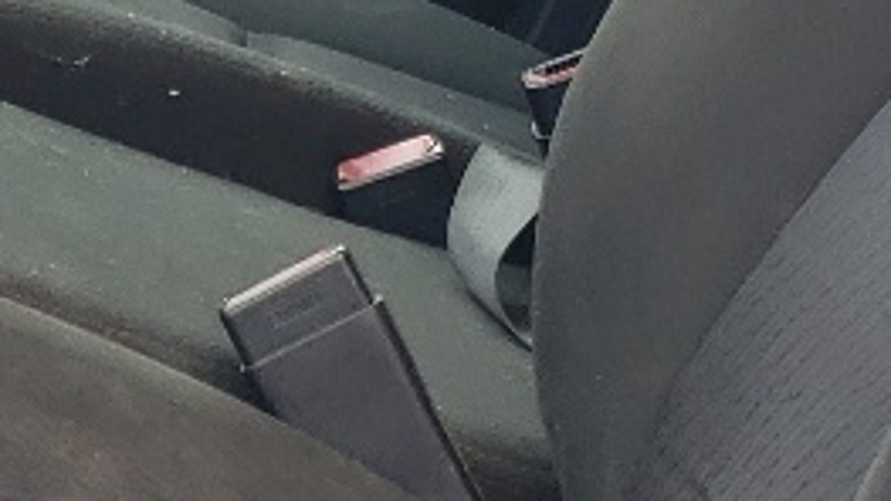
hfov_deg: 12.2
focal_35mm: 172
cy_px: 250
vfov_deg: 7.1
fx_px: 4064
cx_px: -190
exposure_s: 1/333
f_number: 1.5
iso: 50
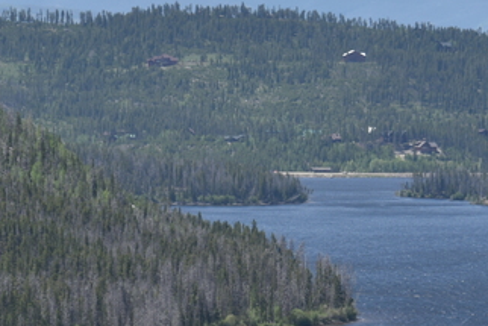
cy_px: 200
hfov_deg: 3.8
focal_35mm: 537
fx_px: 7282
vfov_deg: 2.6
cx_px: 44
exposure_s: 1/320
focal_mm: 135
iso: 100
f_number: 7.1
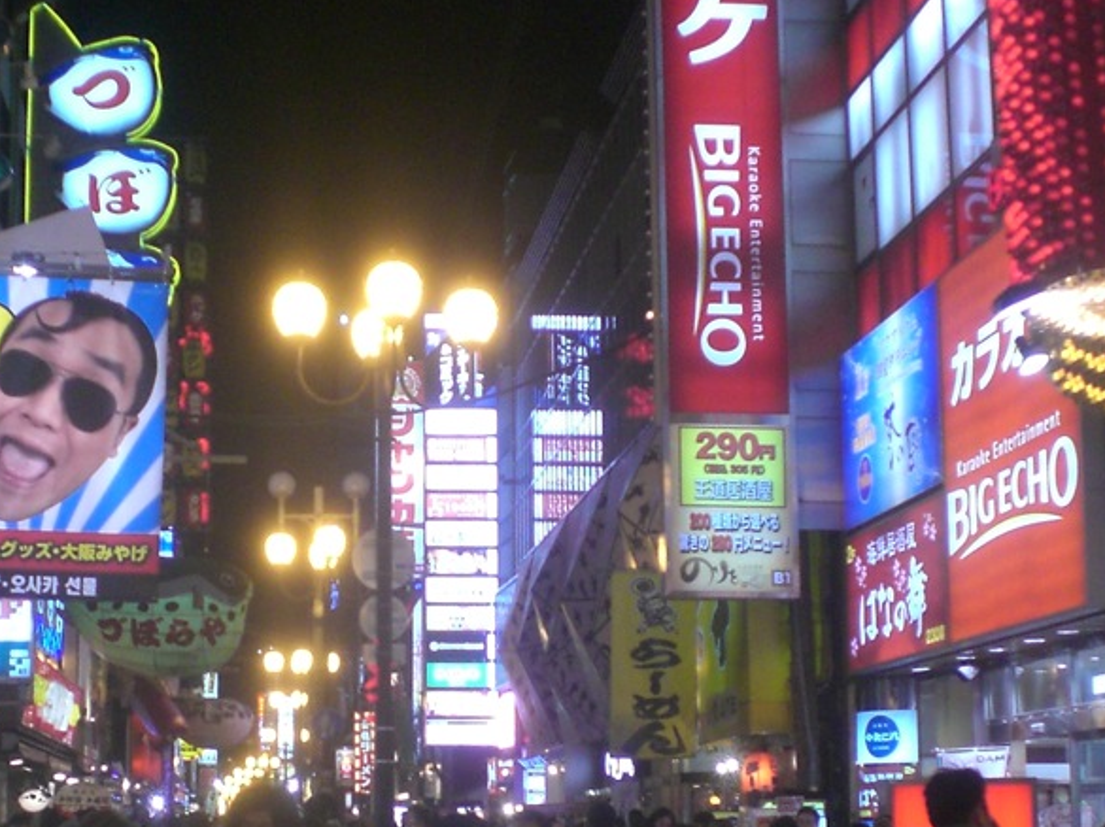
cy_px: 633
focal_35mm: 65
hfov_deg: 29.8
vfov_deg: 22.3
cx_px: 434
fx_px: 2074
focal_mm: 6.3
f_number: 3.1
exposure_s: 1/60
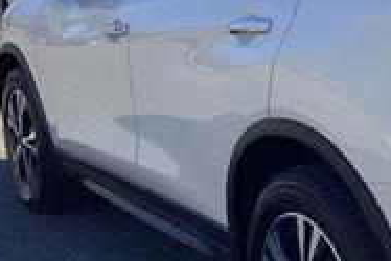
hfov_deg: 22.5
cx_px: 389
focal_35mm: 87
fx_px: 946
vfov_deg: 15.7
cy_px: 75
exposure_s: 1/637
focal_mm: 3.3
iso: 25
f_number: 2.4
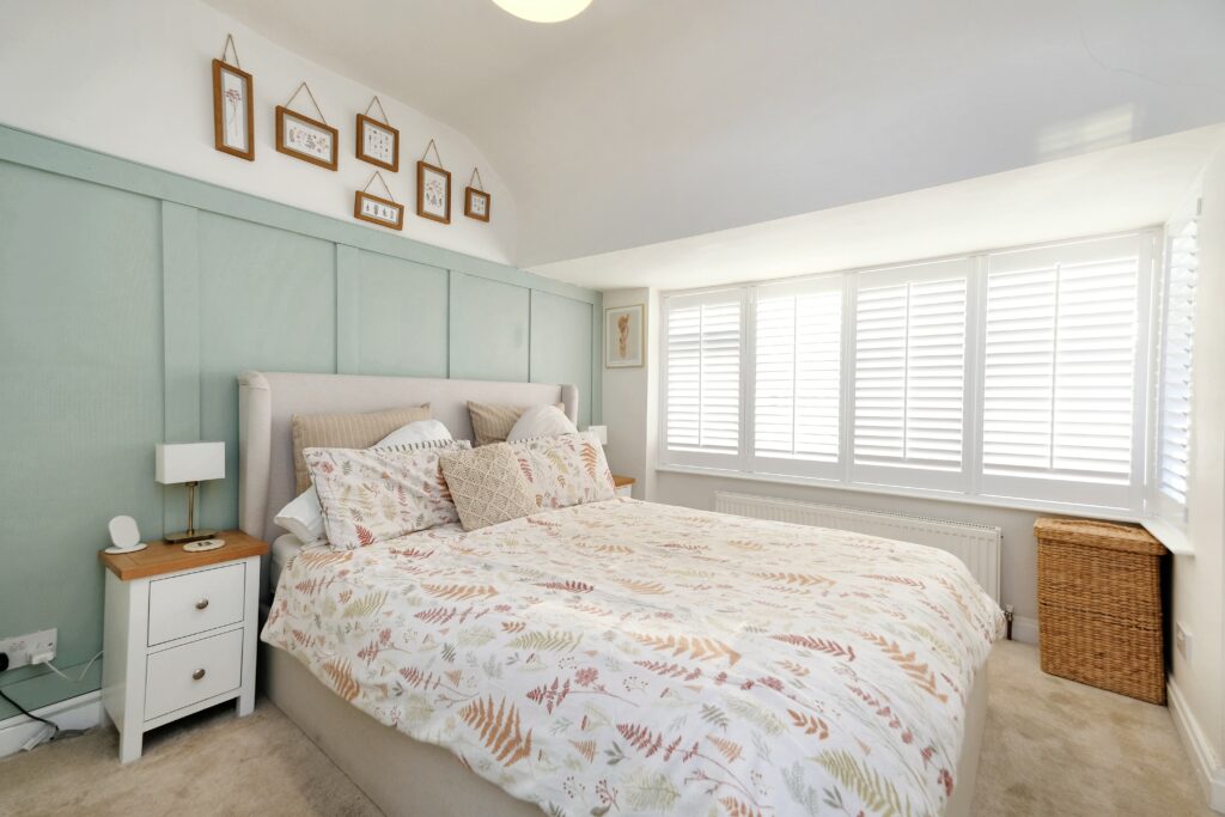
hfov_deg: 100.4
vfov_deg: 77.3
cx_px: 612
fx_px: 510
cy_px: 408
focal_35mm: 15
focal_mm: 10
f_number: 4
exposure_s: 1/60
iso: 250
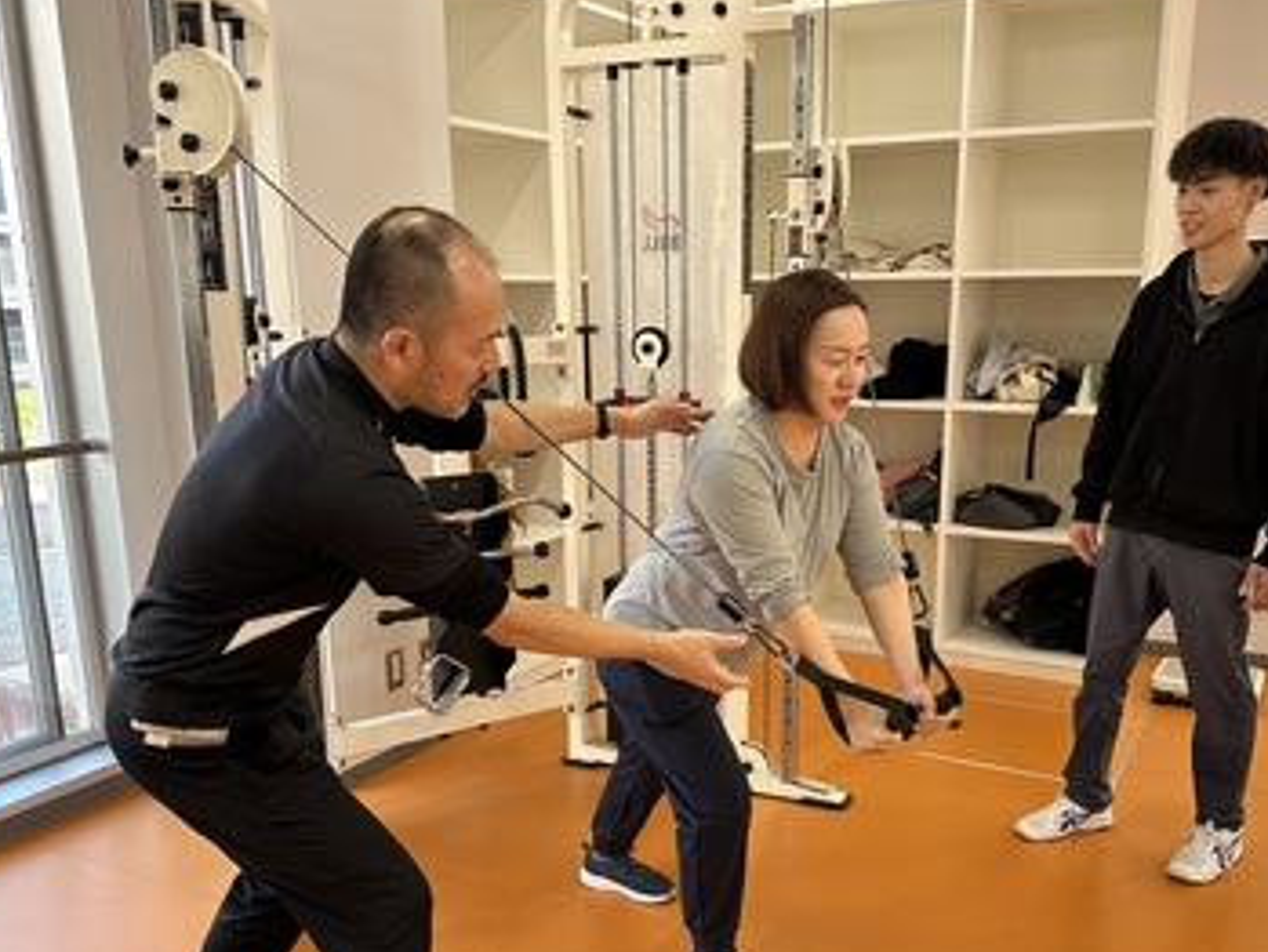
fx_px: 1209
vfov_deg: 42.6
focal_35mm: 33
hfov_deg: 55.2
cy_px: 610
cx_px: 705
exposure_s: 1/121
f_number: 1.78
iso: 100
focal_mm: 6.86
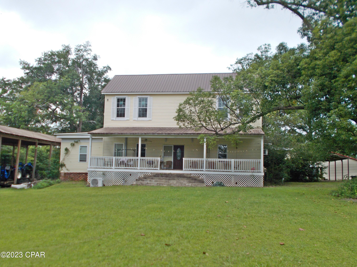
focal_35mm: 34
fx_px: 351
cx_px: 178
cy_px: 134
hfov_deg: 54.0
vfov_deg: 41.8
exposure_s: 1/80
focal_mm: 6
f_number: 9.2
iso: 80
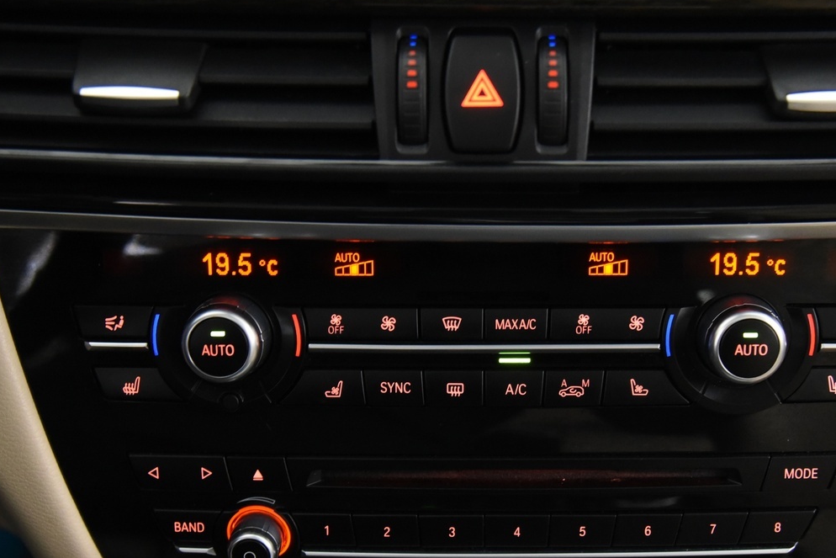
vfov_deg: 23.7
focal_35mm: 57
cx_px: 484
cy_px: 364
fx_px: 1324
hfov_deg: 35.0
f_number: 4
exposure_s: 1/20
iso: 4000
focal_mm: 35
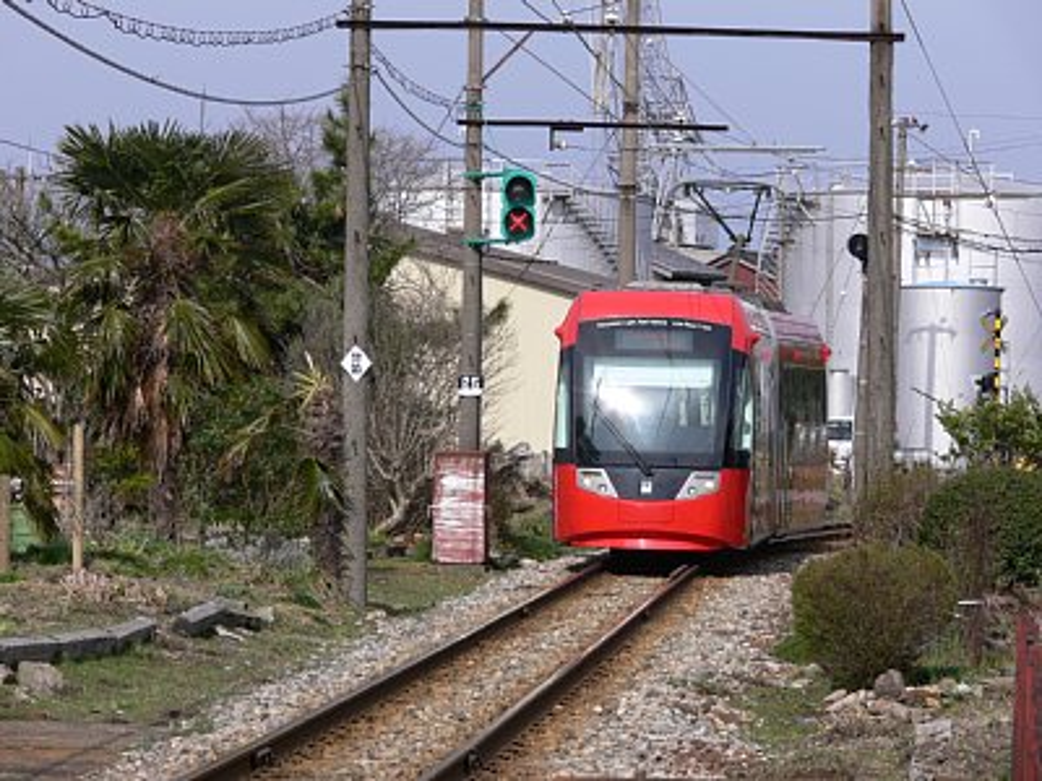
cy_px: 390
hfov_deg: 10.1
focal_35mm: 196
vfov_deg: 7.6
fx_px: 5900
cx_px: 521
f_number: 5.6
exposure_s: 1/500
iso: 80
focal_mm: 41.5
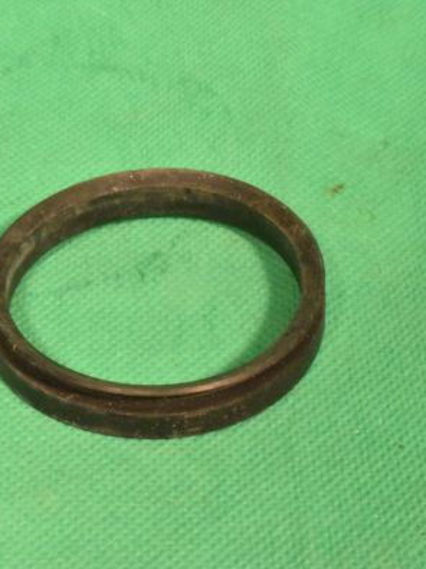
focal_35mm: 114
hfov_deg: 13.0
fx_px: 1872
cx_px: 144
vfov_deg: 17.3
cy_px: 285
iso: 9000
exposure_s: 1/80
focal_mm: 52
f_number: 36
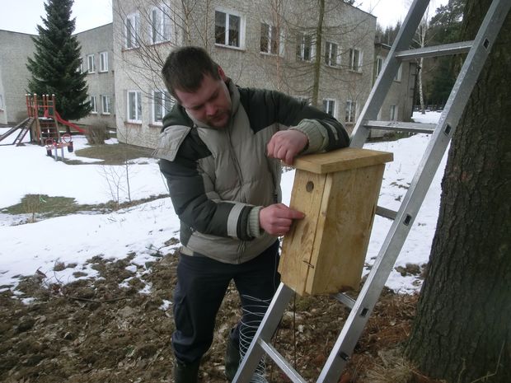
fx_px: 354
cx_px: 256
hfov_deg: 71.6
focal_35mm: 24
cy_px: 192
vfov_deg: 56.8
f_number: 3
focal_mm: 4.24
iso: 80
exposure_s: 1/250
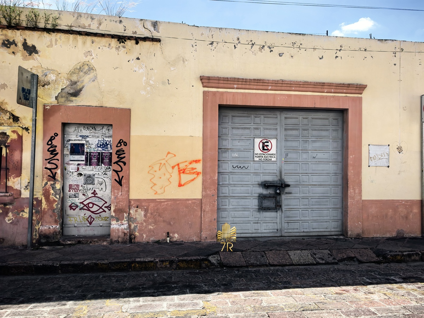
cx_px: 212
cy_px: 159
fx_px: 331
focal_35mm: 27
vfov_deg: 51.4
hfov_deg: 65.3
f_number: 2
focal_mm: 8.5
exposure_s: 1/2336
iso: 50
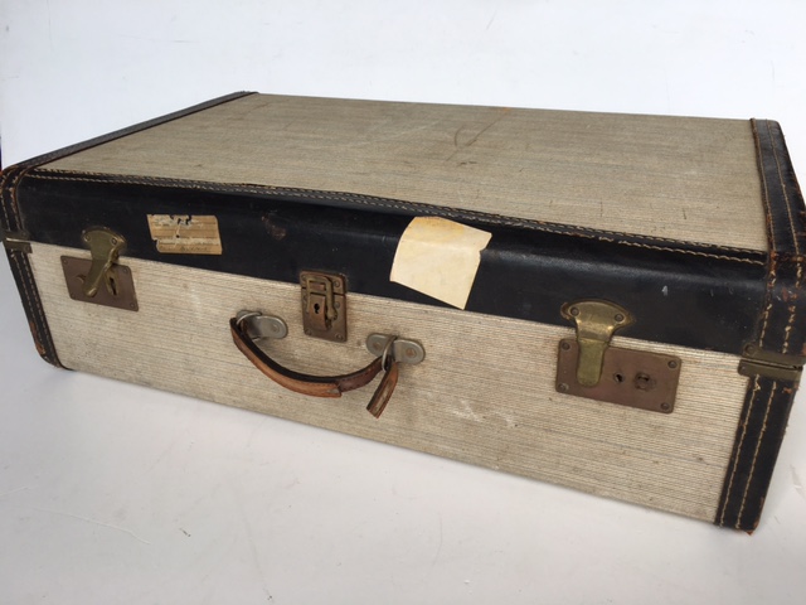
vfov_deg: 48.2
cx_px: 403
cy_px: 302
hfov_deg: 61.7
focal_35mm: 29
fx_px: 675
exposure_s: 1/427
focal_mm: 4.15
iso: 25
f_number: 2.2
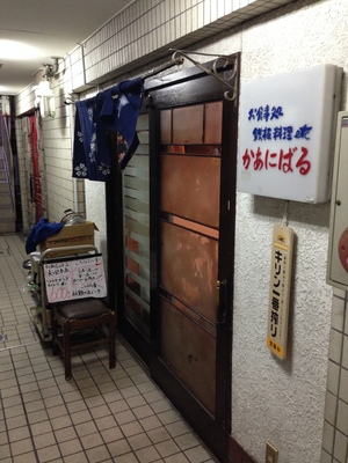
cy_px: 232
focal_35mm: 33
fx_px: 442
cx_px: 174
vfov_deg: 55.4
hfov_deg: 42.9
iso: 200
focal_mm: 4.12
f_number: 2.4
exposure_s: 1/20
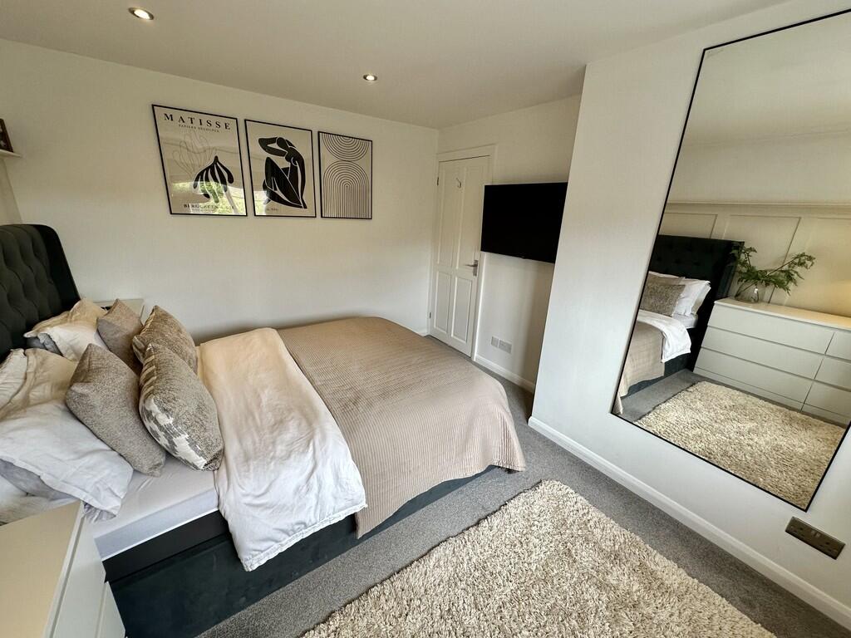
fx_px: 344
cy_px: 319
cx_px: 426
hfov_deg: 102.1
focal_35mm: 14
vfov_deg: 85.7
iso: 125
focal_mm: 2.22
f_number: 2.2
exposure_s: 1/100
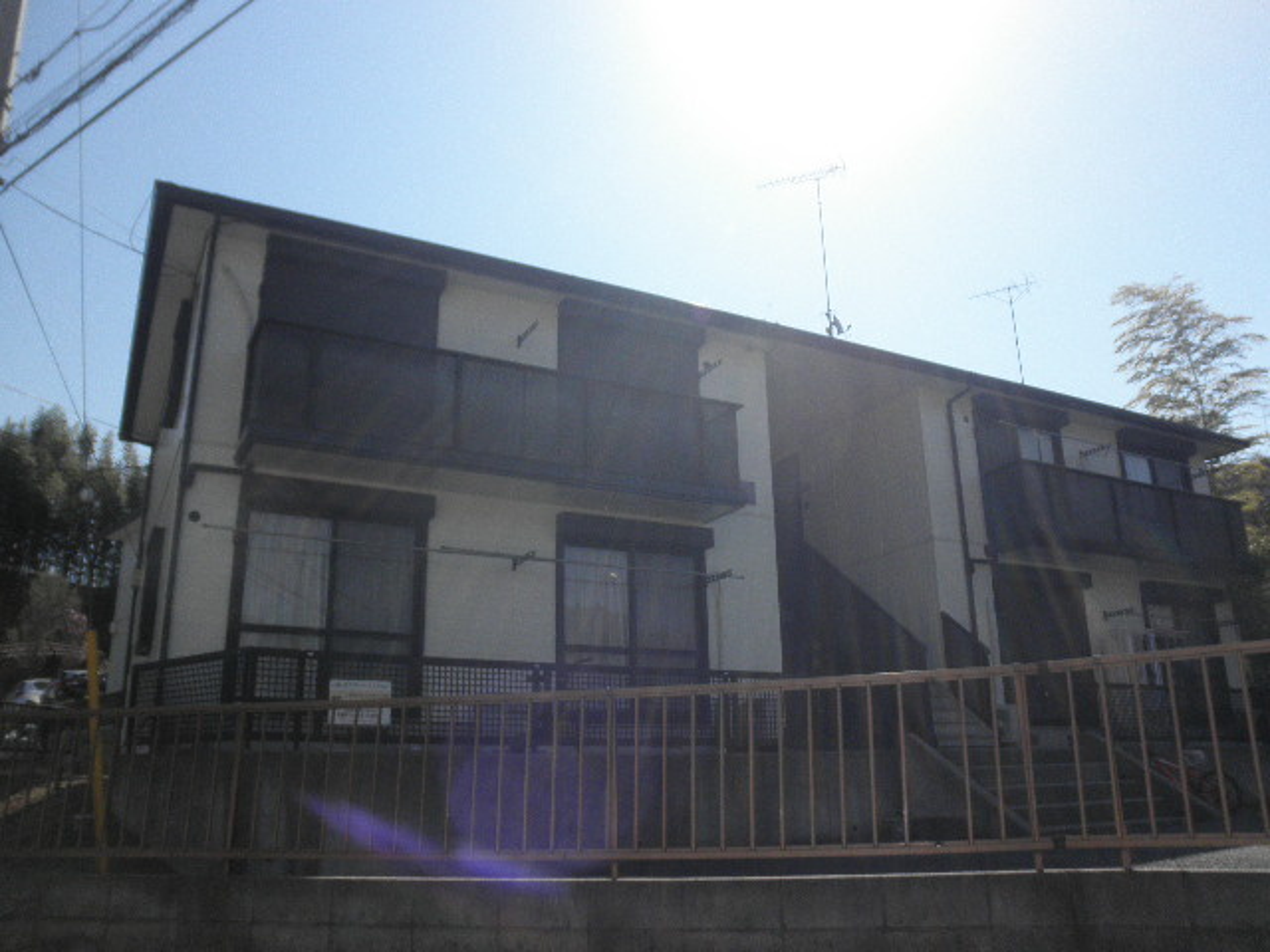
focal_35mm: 28
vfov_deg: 49.7
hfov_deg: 63.4
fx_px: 1027
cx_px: 635
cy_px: 476
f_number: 8.5
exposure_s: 1/200
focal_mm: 5
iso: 64
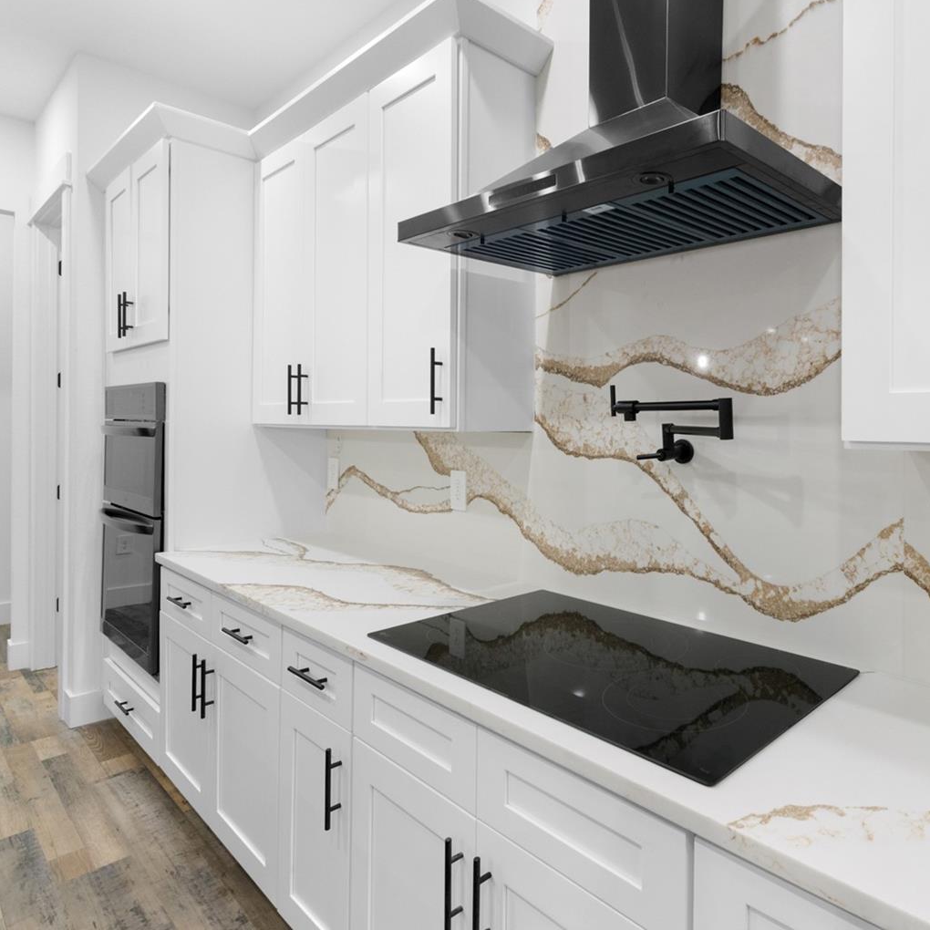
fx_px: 608
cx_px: 641
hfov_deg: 71.9
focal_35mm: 20
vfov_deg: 74.8
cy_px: 446
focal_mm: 10
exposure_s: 1/15
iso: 250
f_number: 9
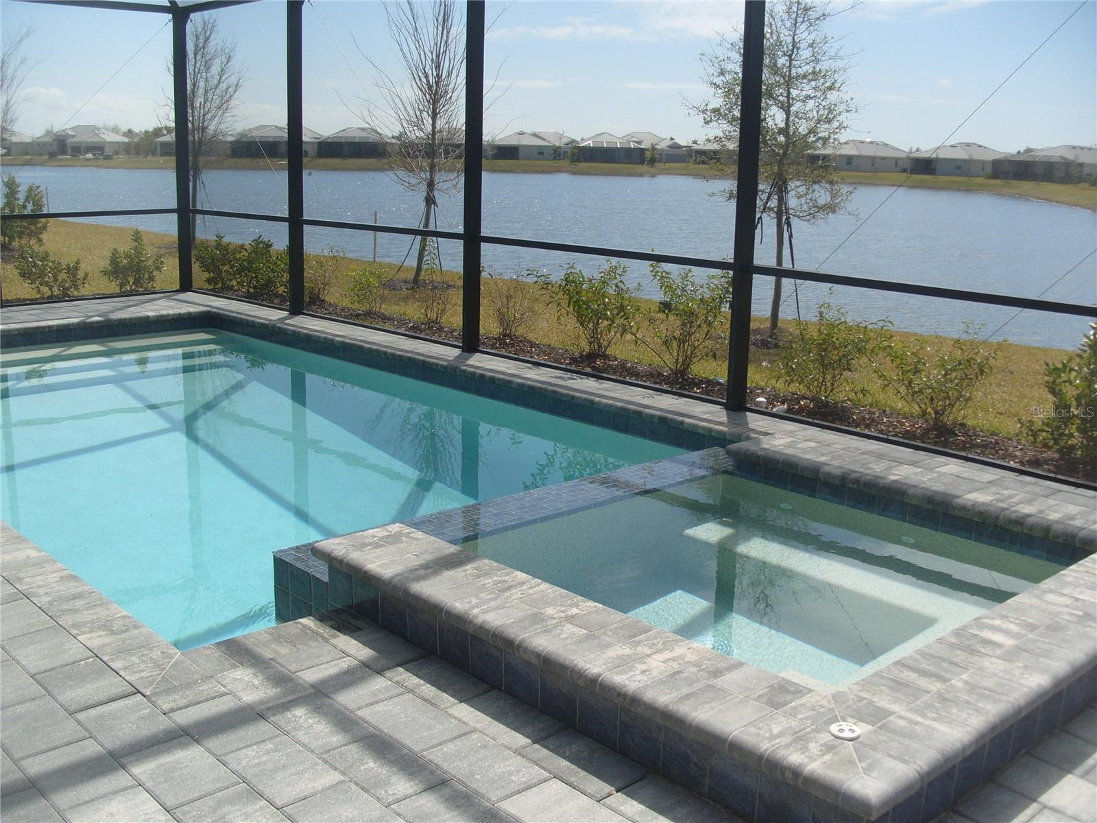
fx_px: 1109
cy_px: 412
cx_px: 548
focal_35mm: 35
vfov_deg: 40.7
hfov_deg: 52.6
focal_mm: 7.8
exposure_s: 1/2000
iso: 80
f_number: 2.8
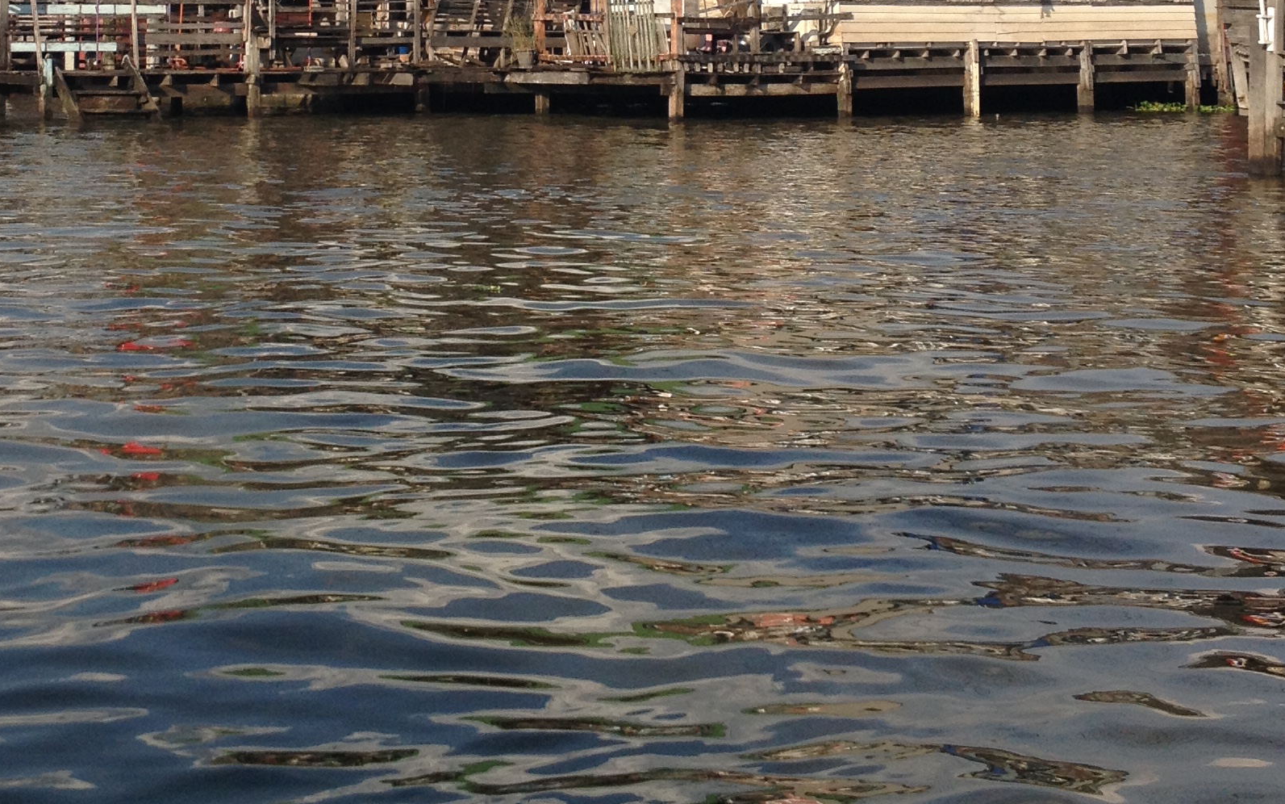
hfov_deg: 27.1
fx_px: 2662
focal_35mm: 76
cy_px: -3
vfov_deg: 16.8
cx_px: 507
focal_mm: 4.28
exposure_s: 1/1577
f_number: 2.4
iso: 50
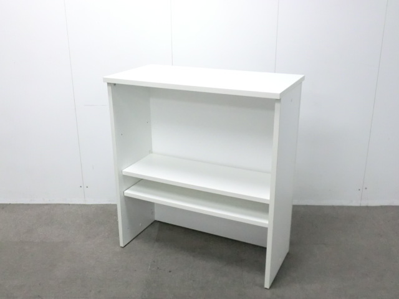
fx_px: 438
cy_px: 150
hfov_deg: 49.0
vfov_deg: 37.7
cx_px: 200
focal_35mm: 38
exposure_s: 1/50
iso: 800
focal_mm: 6.9
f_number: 3.9
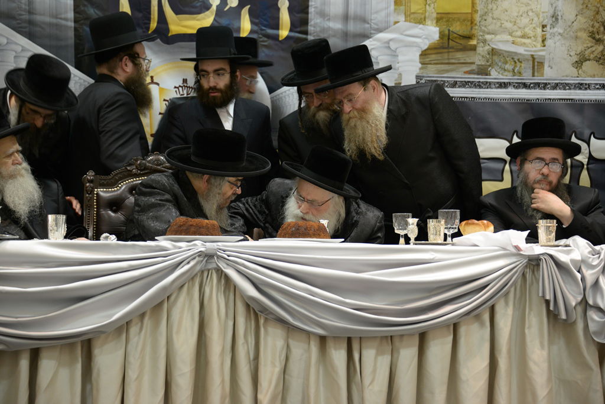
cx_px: 302
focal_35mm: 90
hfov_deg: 22.6
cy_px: 202
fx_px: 1513
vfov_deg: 15.2
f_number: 5.3
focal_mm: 90
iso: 1250
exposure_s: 1/80
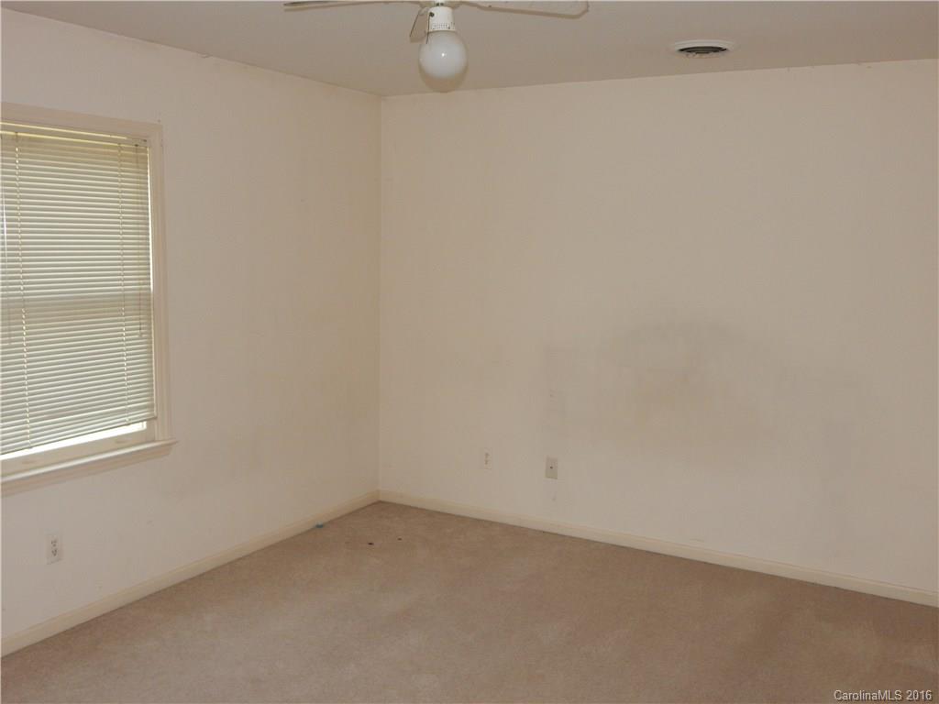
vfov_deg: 41.8
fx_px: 922
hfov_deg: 54.0
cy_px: 352
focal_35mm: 34
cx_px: 470
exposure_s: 1/30
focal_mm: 6.1
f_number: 3.3
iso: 200
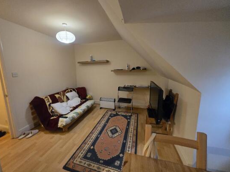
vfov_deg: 85.7
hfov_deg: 101.9
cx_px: 108
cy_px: 84
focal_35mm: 14
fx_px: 93
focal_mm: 1.7
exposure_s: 1/50
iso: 800
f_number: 2.2
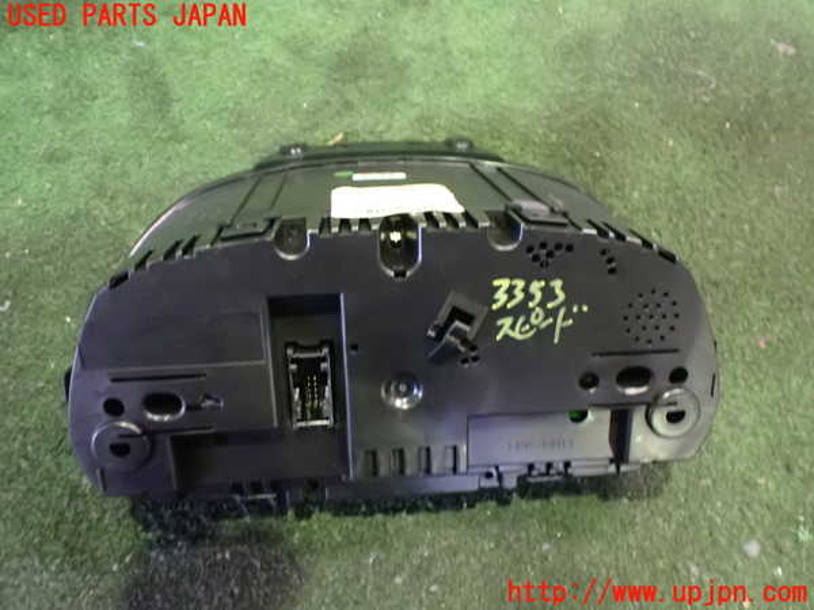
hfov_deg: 60.0
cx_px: 407
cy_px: 305
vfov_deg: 46.8
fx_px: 705
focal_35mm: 30
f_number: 2.3
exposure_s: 1/30
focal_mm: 5.4
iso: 1600
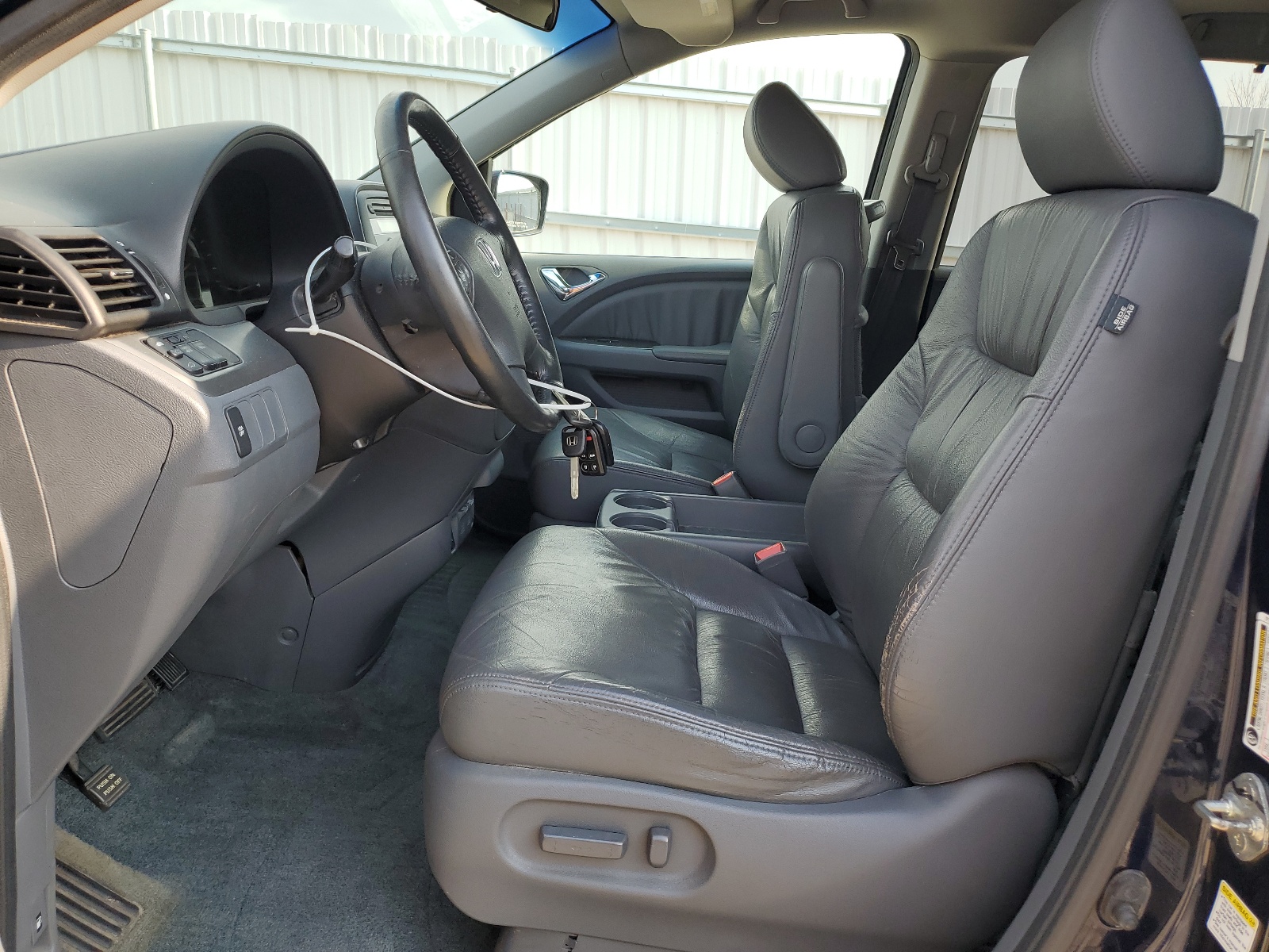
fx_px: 953
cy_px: 476
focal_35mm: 26
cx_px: 634
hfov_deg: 67.3
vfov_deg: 53.1
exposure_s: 1/370
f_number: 1.5
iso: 50
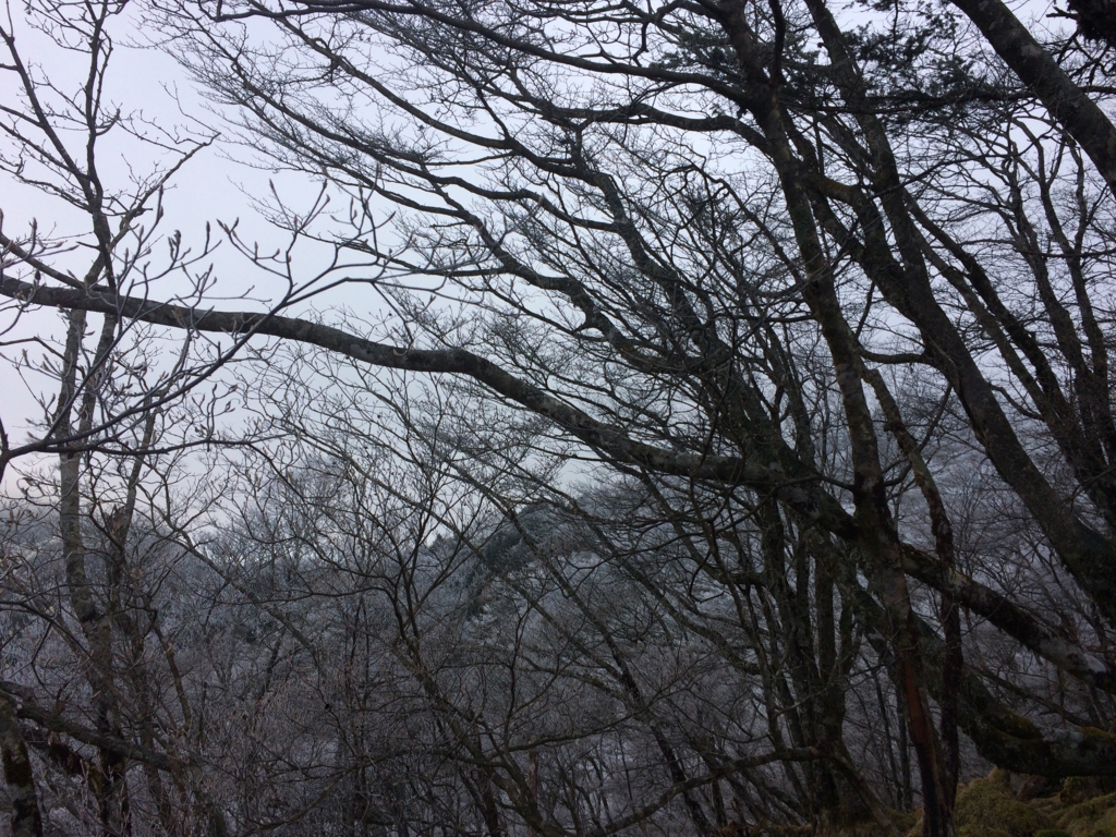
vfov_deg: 48.2
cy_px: 418
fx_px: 935
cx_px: 558
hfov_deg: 61.7
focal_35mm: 29
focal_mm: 4.15
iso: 32
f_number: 2.2
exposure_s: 1/1140
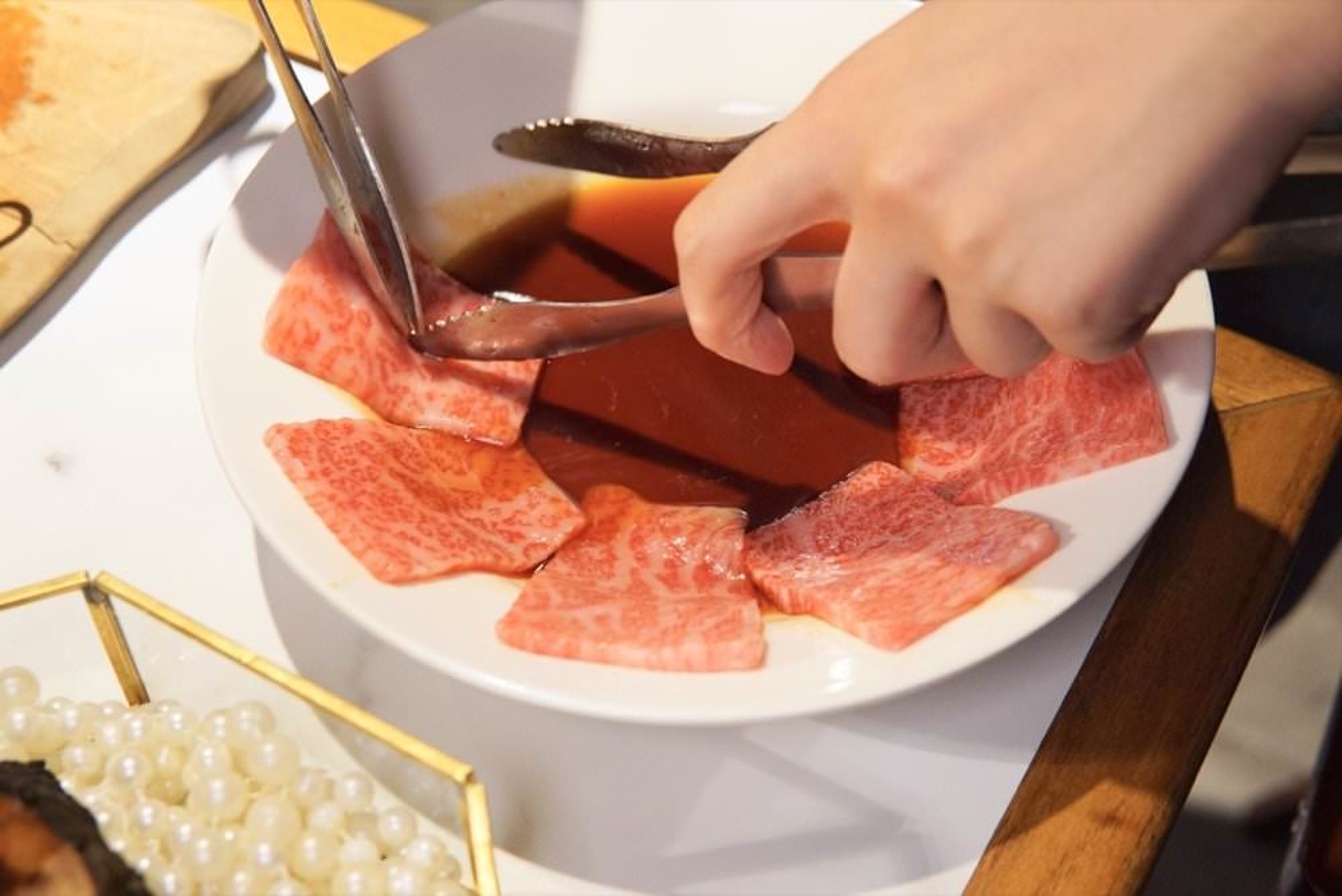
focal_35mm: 45
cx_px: 671
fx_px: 1678
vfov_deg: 29.9
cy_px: 448
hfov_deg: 43.6
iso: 1000
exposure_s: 1/60
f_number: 4
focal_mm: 30
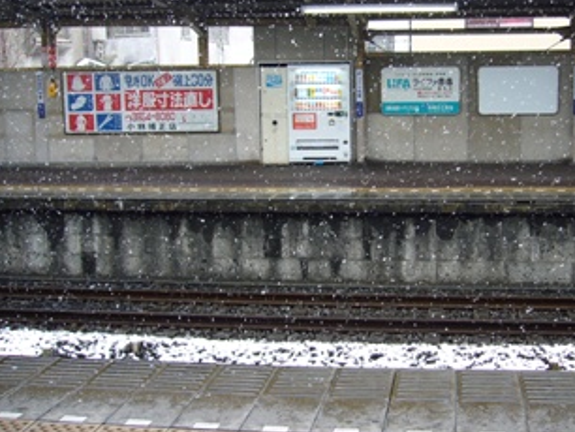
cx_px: 363
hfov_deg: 41.7
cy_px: 173
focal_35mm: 45
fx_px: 748
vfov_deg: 32.1
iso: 80
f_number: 2.8
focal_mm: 5.8
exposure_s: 1/80
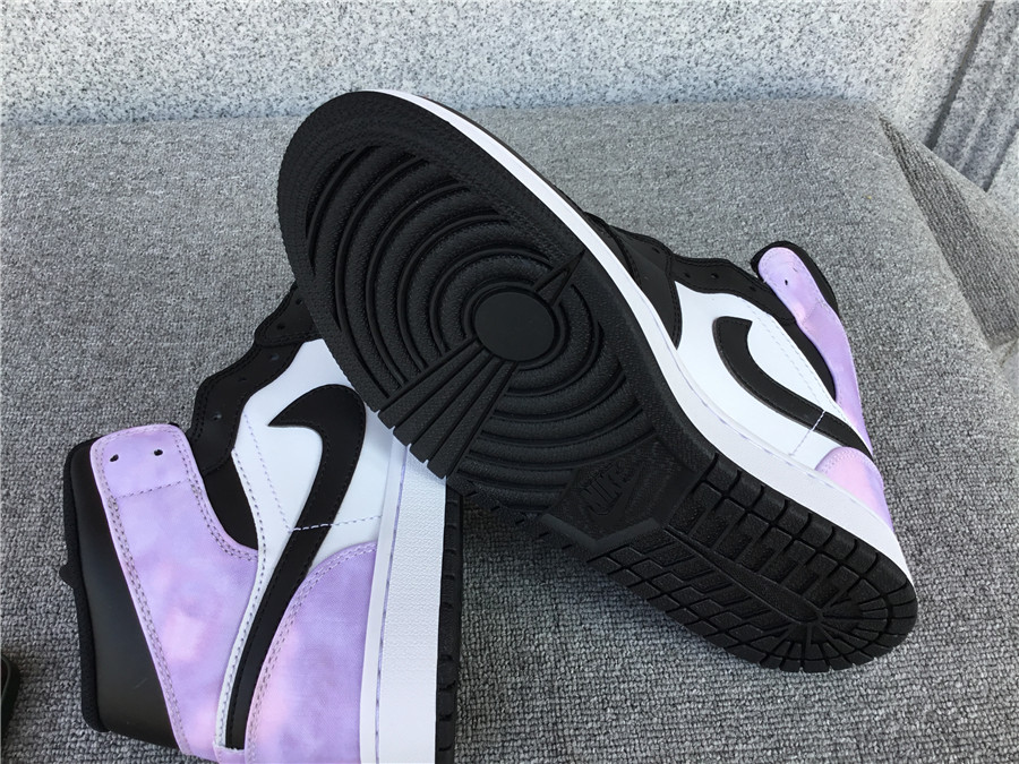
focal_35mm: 31
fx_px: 913
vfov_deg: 45.4
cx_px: 510
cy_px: 382
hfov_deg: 58.4
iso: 25
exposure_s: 1/126
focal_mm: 3.3
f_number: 2.4
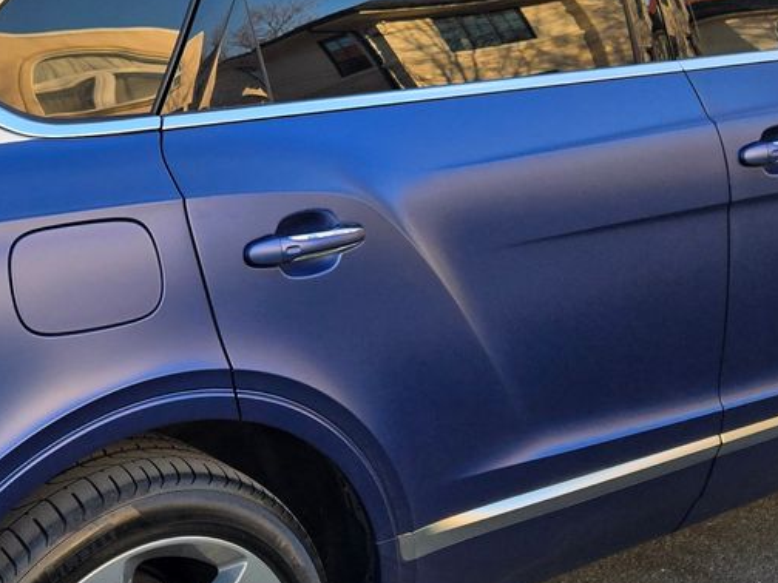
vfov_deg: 20.2
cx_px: 168
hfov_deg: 26.2
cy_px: 322
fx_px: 1641
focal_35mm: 73
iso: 80
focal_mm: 5.4
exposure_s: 1/1468
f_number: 1.8
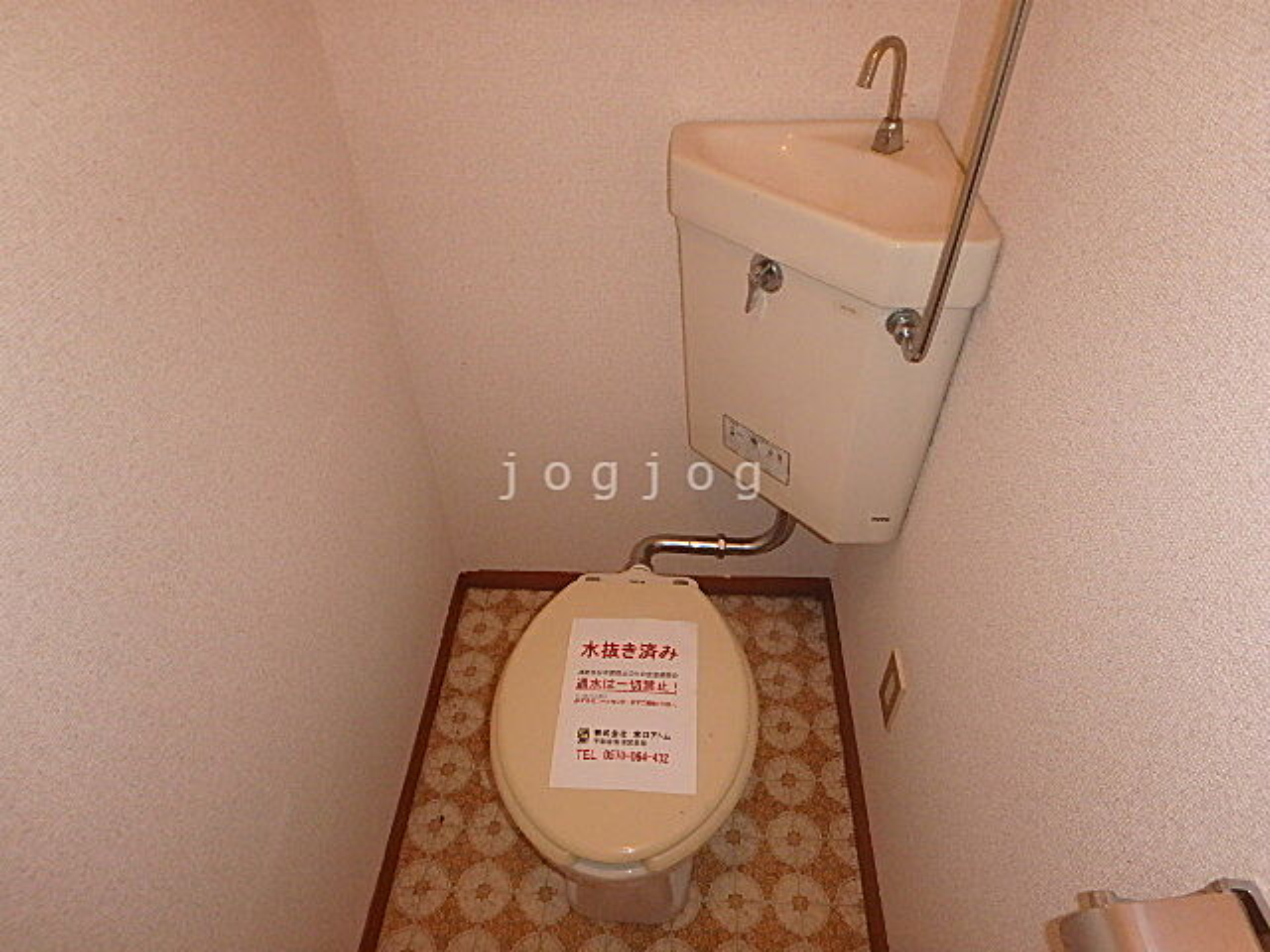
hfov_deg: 79.0
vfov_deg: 63.4
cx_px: 635
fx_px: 770
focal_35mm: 21
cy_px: 476
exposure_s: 1/30
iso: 400
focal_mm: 3.7
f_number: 3.5
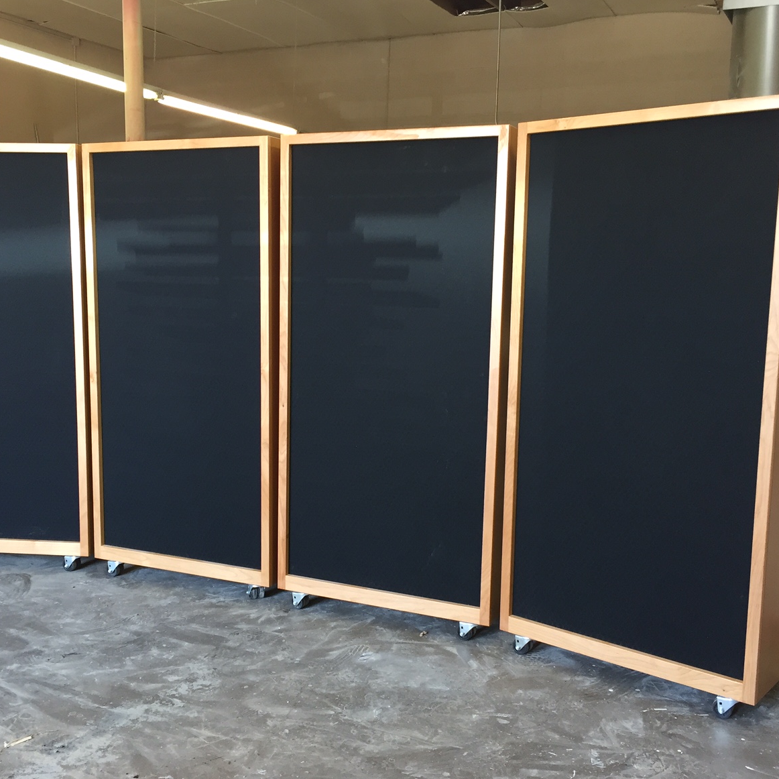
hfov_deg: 46.0
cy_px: 404
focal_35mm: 36
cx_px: 372
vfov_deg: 46.0
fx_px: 917
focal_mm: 4.15
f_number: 2.2
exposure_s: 1/30
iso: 64
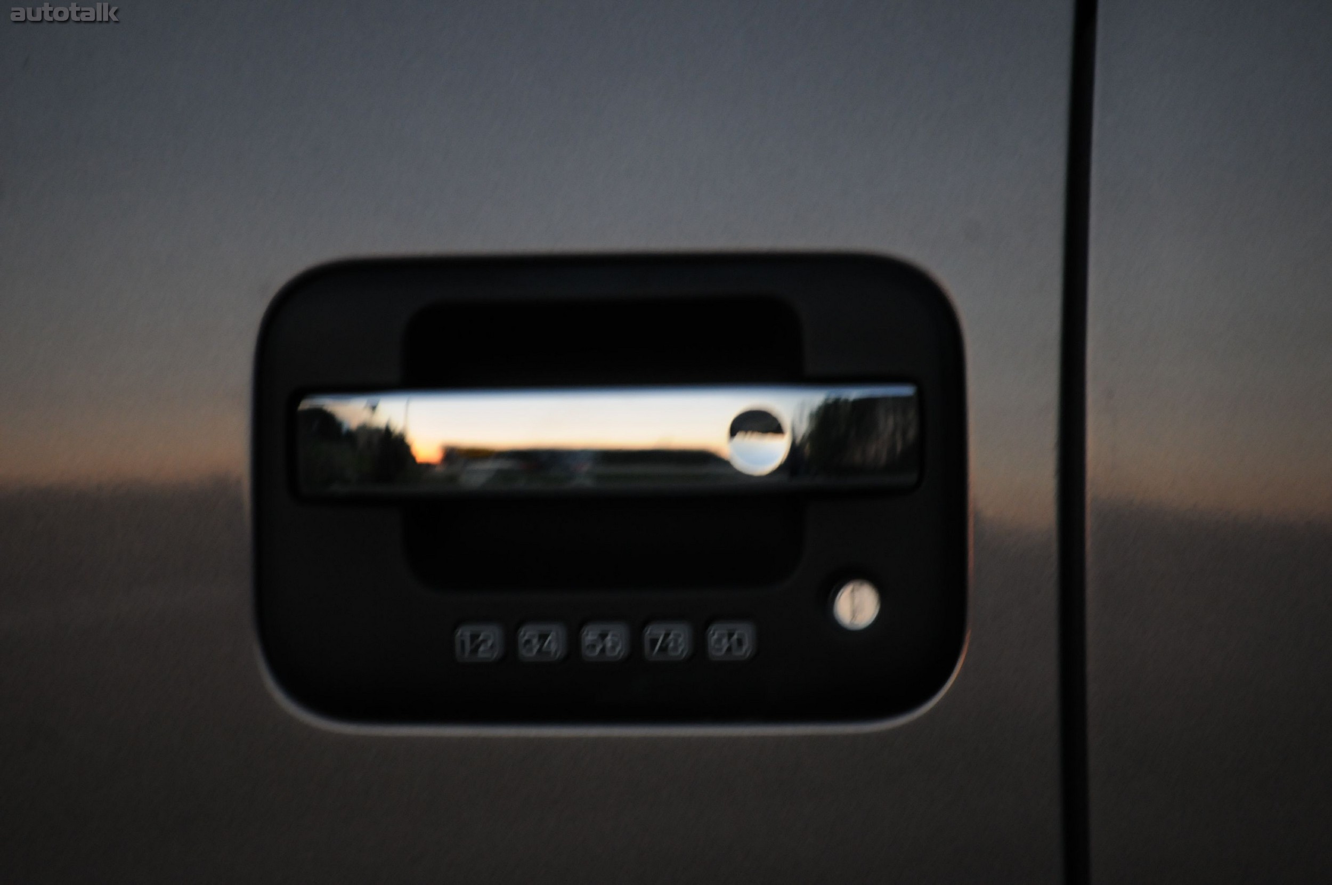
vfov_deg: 4.6
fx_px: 11088
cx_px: 666
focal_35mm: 300
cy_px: 442
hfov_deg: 6.9
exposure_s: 1/160
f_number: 6.3
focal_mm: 200
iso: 800
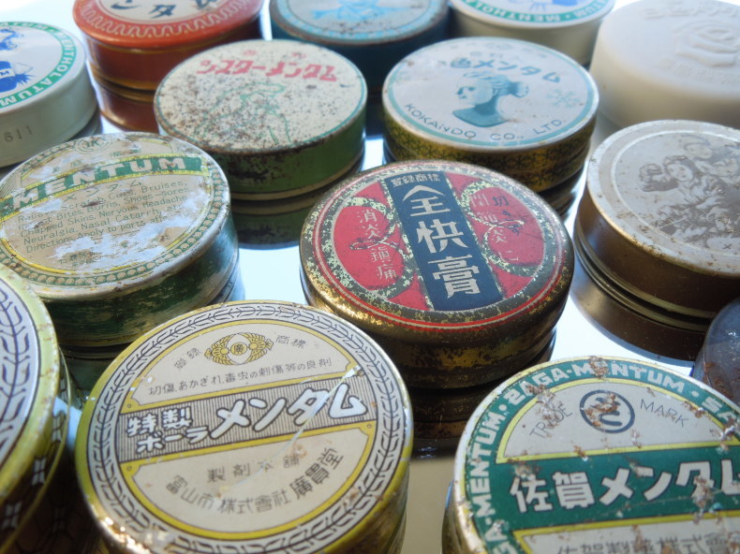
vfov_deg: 40.7
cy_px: 277
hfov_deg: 52.6
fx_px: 748
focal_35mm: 35
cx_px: 370
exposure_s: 1/80
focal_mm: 6.3
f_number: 3.7
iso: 100
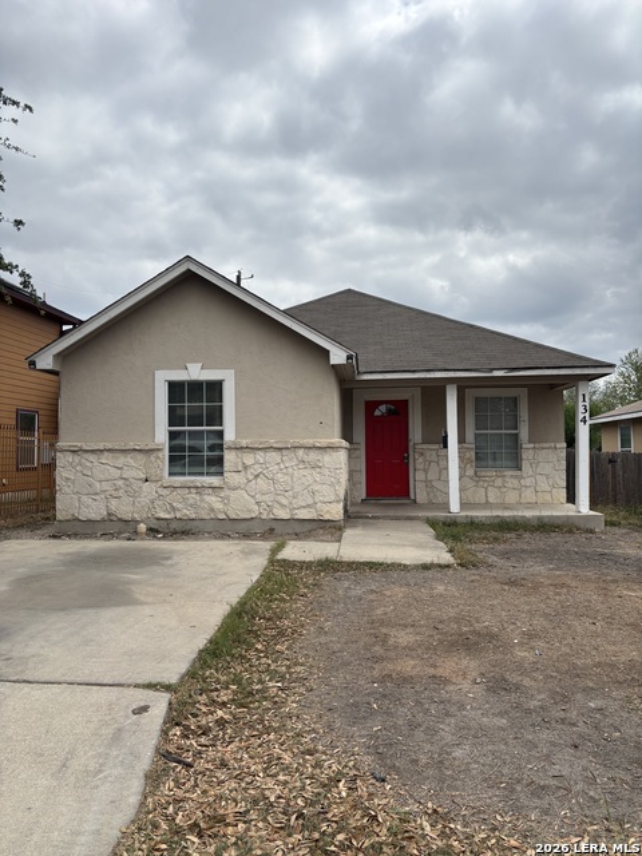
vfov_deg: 67.3
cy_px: 428
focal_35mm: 26
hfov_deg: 53.1
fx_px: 643
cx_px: 321
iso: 50
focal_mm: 5.96
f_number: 1.6
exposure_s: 1/5952
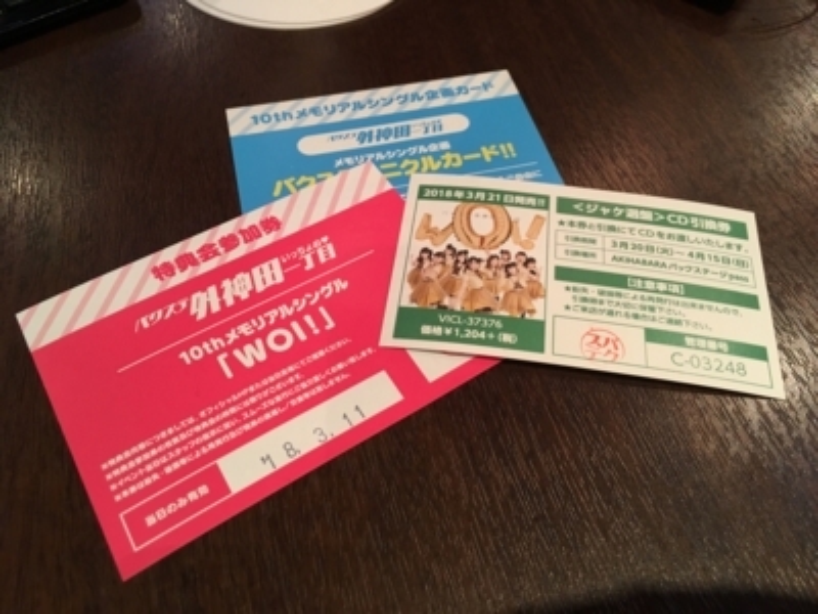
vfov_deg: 48.2
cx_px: 409
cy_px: 307
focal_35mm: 29
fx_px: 685
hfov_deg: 61.7
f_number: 2.2
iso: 100
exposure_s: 1/30
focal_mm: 4.15
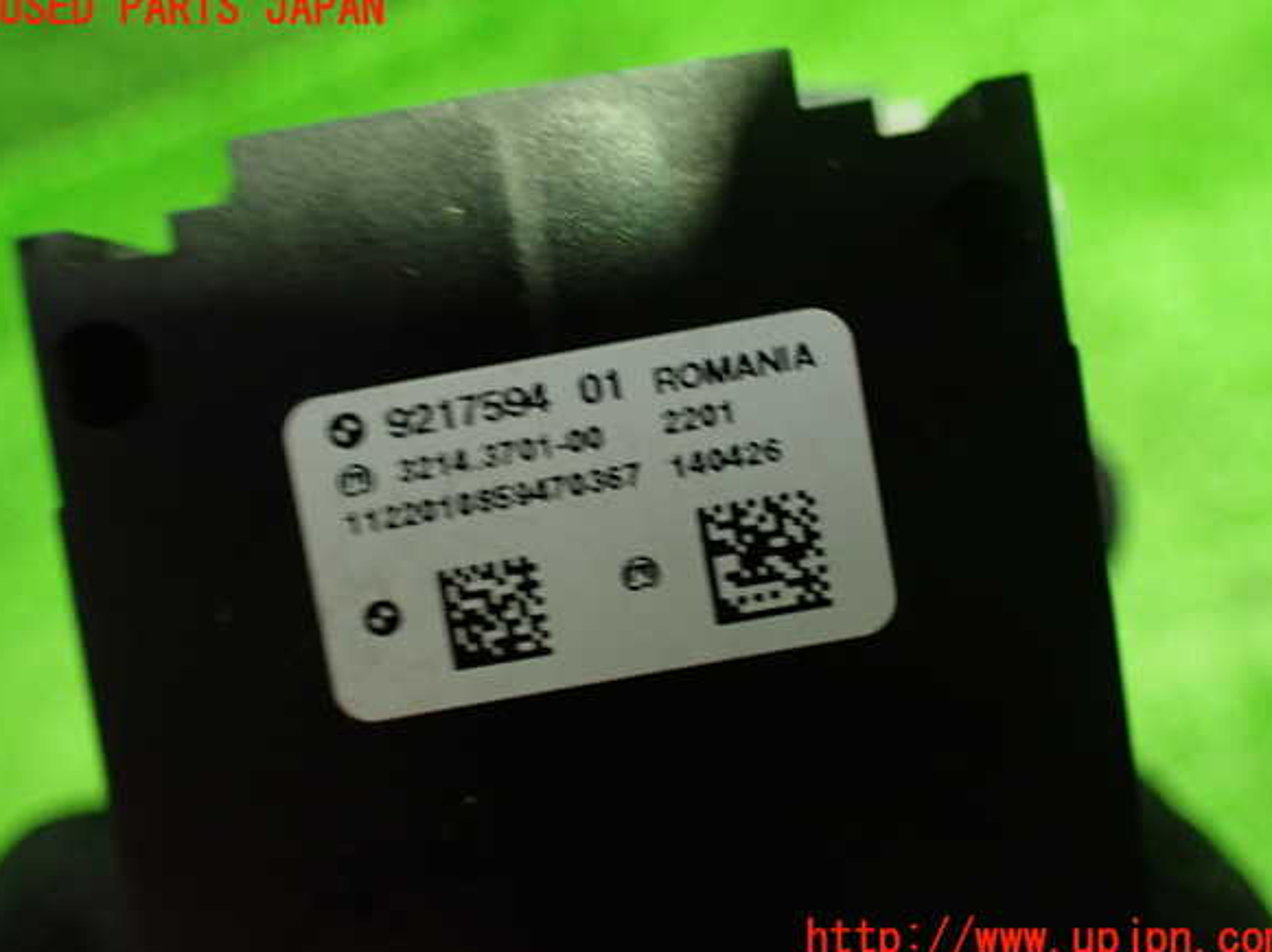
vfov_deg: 45.4
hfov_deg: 58.4
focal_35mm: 31
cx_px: 644
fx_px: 1138
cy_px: 475
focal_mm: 5.4
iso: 800
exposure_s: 1/30
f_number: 2.3
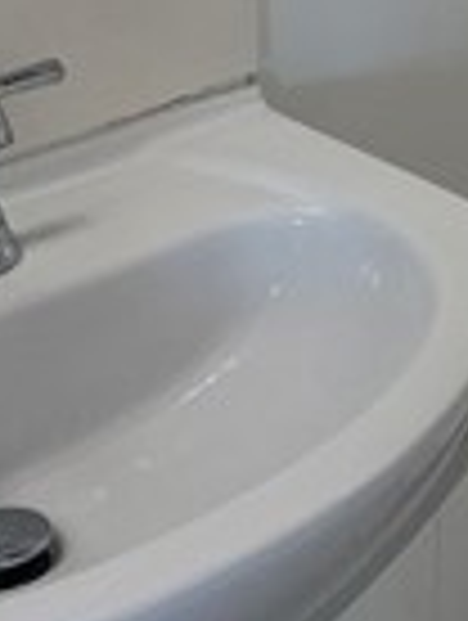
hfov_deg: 12.9
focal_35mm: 111
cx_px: 626
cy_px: -310
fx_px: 1995
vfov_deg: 16.2
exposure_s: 1/120
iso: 100
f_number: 1.78
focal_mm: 6.76
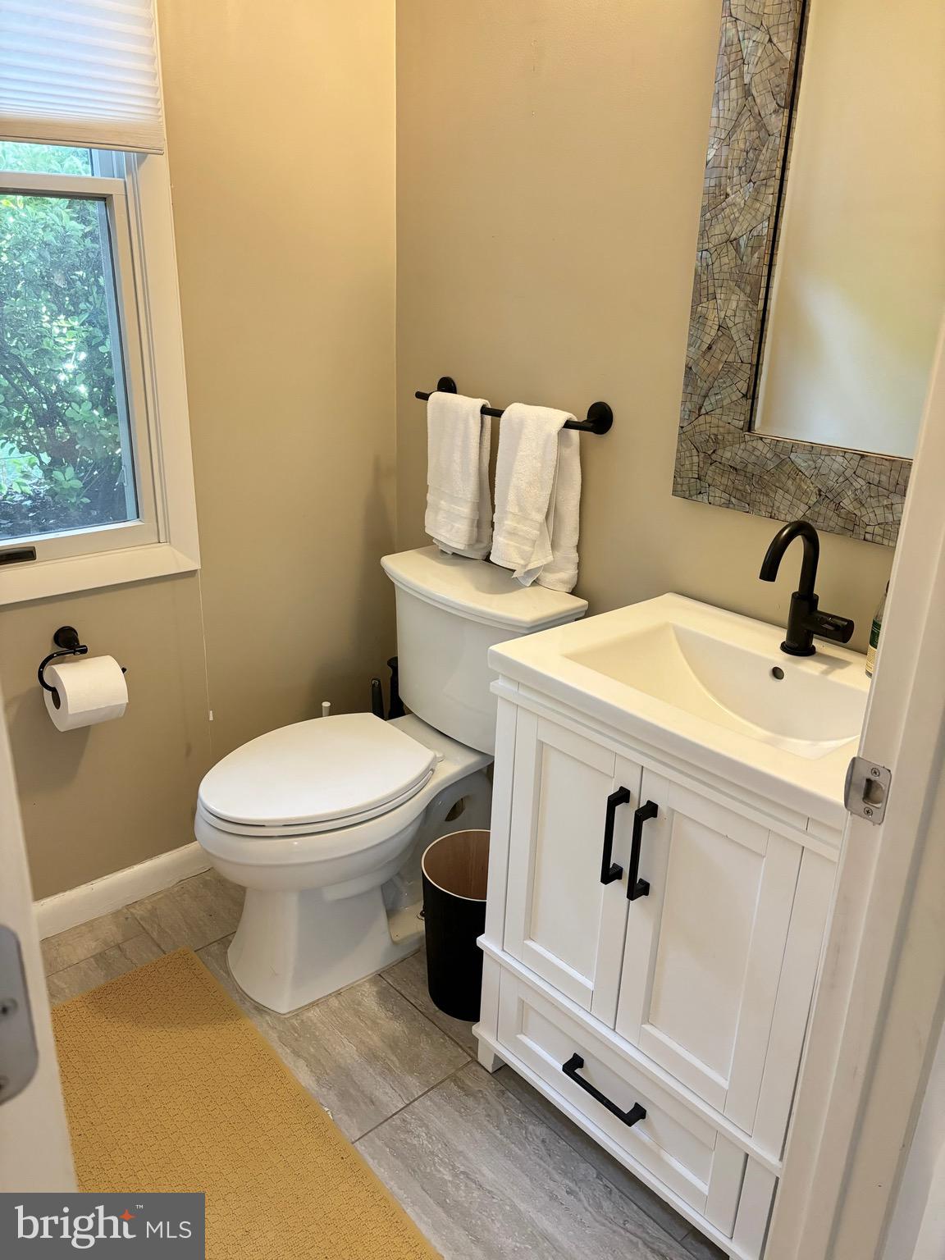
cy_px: 630
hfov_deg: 53.1
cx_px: 472
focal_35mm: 26
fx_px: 946
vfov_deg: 67.3
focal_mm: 5.96
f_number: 1.6
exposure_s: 1/60
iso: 320
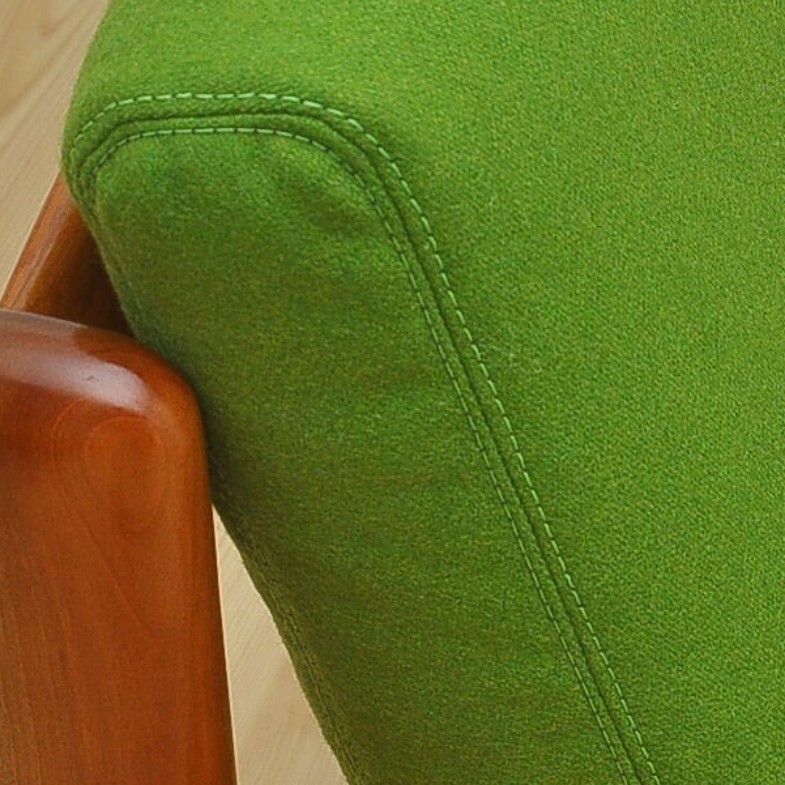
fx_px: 4182
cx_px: 601
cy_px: 656
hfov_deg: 10.7
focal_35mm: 163
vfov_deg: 10.7
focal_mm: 40
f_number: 7.1
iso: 400
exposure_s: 1/60
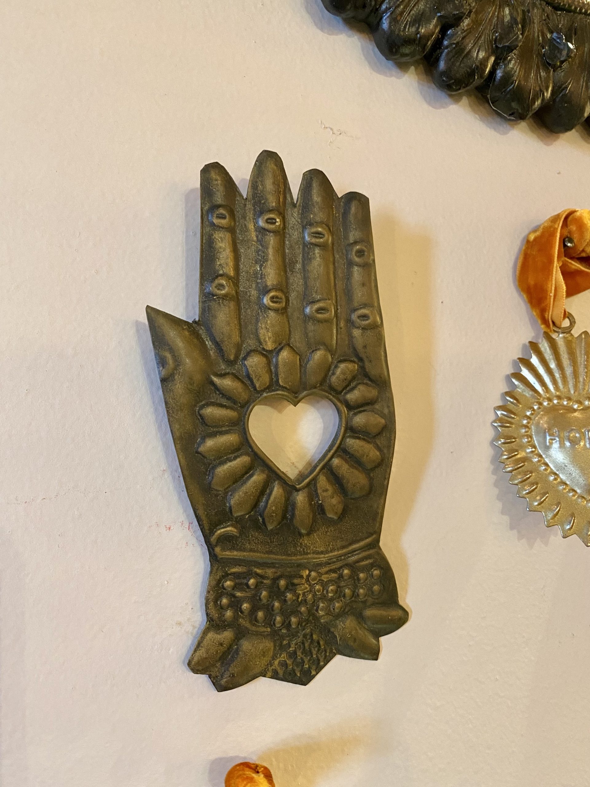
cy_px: 394
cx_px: 295
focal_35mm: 26
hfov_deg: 53.1
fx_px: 591
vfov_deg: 67.3
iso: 400
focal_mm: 4.25
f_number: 1.8
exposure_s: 1/33
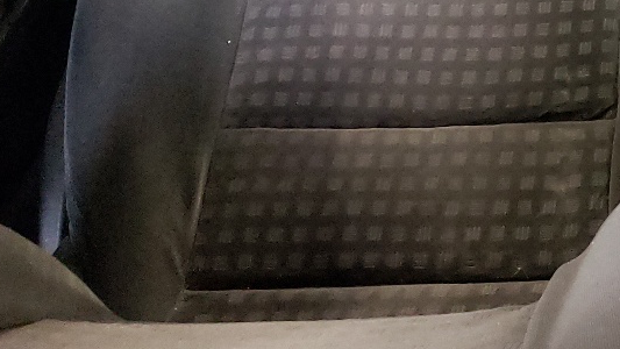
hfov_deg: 22.3
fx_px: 1398
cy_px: -163
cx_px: 811
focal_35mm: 85
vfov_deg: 13.5
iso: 584
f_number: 1.5
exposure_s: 1/24
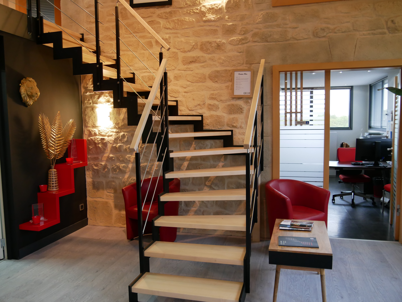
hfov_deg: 63.4
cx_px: 201
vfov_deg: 49.8
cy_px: 151
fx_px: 325
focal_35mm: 28
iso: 800
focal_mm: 14
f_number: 3.5
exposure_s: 1/60
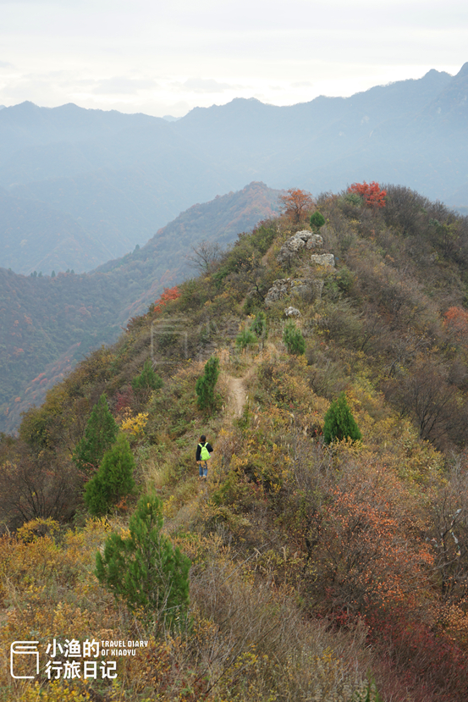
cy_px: 340
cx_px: 240
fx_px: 994
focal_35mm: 51
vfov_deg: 38.9
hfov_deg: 26.5
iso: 100
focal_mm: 47
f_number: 6.3
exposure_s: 1/80
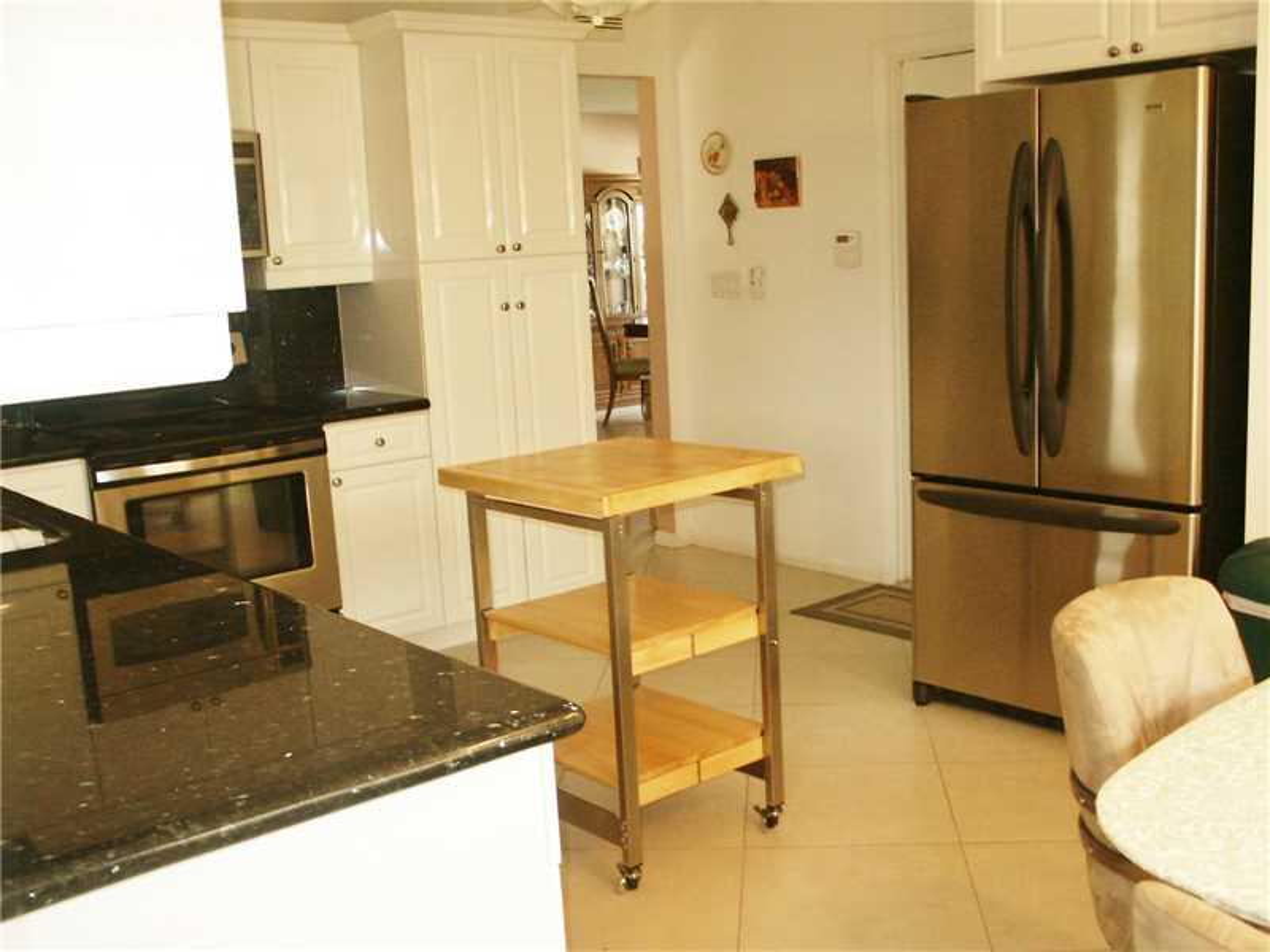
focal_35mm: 38
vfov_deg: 37.7
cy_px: 476
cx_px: 635
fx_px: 1394
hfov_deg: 49.0
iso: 200
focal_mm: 7.86
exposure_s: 1/45
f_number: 3
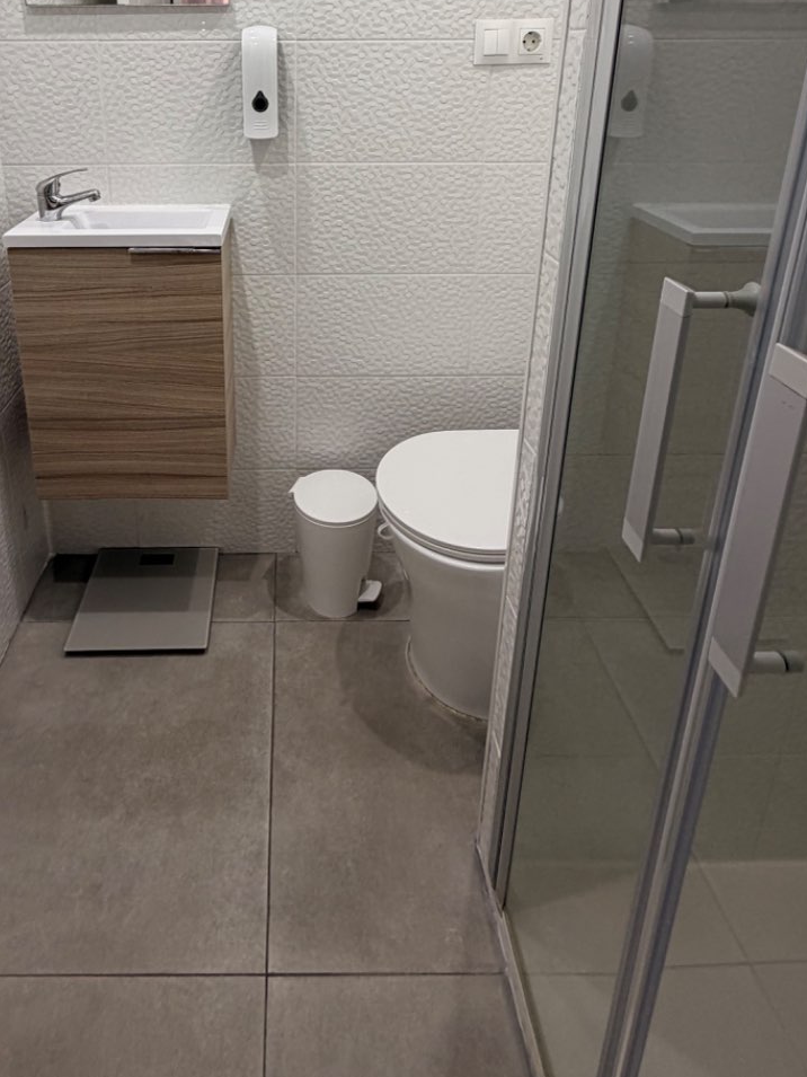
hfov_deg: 60.1
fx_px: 684
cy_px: 253
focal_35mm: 22
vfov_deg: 70.6
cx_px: 290
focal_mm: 2.22
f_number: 2.2
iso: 80
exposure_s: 1/100
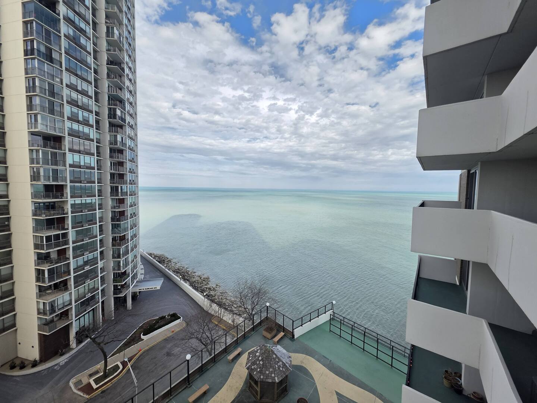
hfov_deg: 106.2
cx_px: 268
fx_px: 202
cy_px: 202
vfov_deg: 89.9
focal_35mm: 13
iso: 40
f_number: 1.9
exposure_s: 1/1016
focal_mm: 2.2
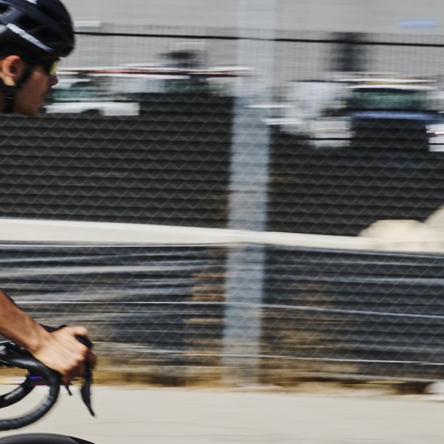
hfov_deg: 9.0
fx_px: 2757
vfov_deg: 9.2
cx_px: -180
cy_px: 329
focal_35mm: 190
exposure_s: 1/80
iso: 160
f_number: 22
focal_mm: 48
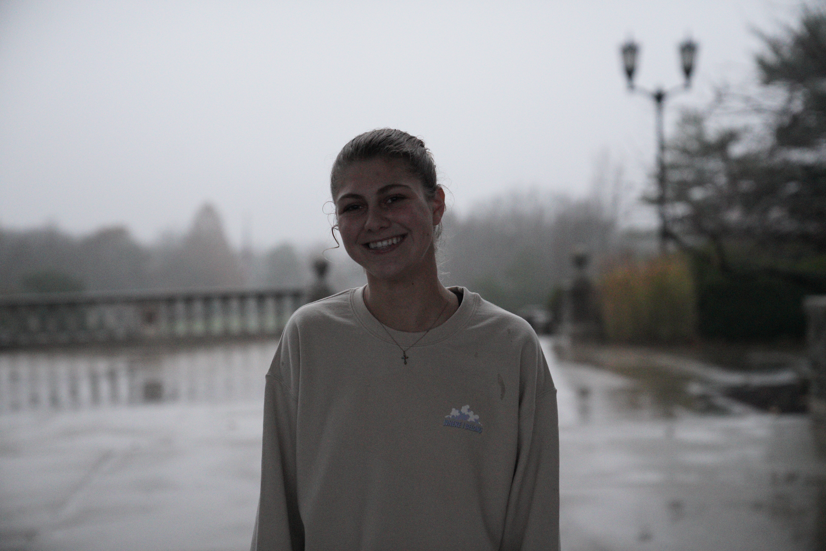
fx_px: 1423
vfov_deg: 21.9
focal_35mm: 62
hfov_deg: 32.4
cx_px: 413
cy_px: 276
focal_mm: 62
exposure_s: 1/1250
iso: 12800
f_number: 2.8
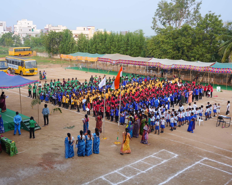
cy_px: 93
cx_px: 93
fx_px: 282
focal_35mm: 41
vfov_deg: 36.5
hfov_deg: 44.6
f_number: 10
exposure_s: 1/125
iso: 400
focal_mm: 36
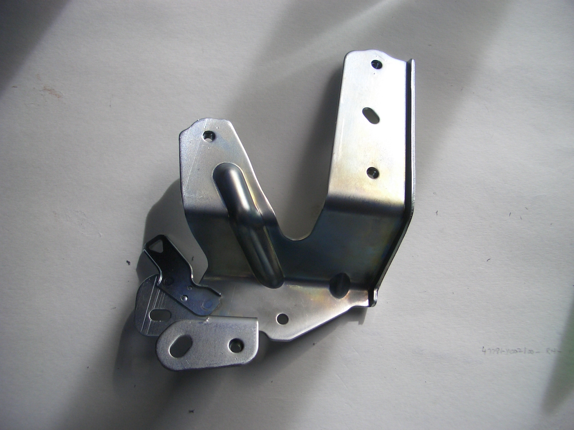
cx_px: 287
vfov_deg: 40.7
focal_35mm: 35
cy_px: 215
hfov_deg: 52.6
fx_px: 580
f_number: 2.6
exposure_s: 1/500
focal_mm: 5.8
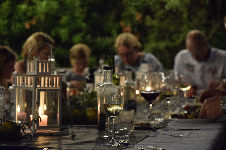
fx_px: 989
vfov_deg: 8.7
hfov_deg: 13.0
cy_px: 75
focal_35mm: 158
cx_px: 113
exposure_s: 1/50
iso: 6400
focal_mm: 105
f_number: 5.6
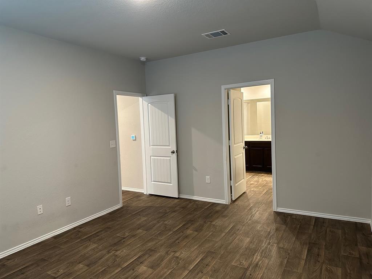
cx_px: 186
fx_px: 258
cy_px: 140
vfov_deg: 56.8
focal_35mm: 24
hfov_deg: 71.6
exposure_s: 1/60
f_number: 1.78
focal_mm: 6.86
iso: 400
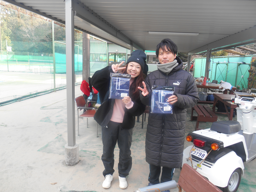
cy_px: 96
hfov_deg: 67.3
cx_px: 128
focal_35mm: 26
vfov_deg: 53.1
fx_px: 192
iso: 80
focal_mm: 4.7
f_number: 3.4
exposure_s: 1/40
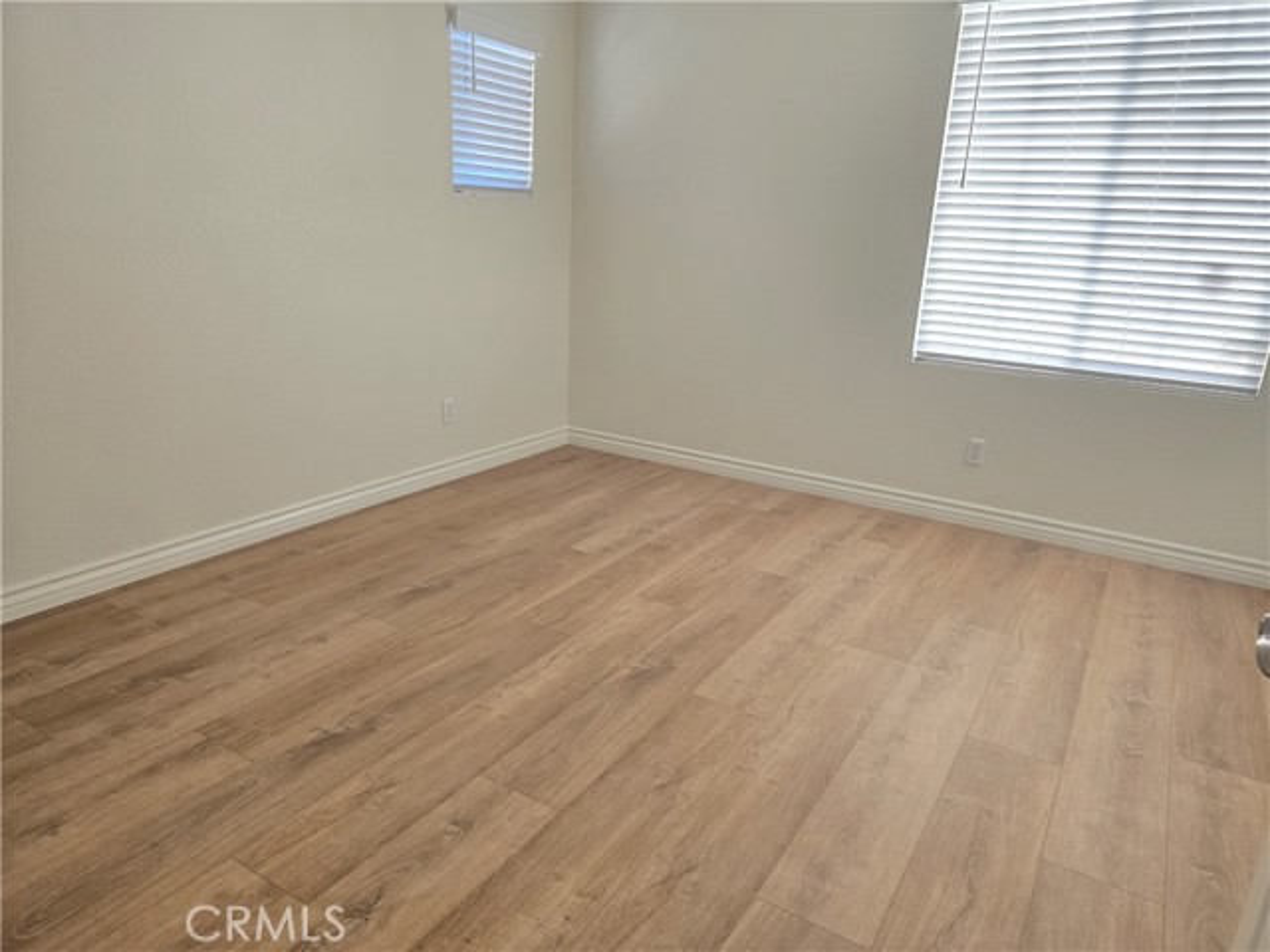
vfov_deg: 58.9
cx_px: 635
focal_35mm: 23
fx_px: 844
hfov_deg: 73.9
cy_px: 476
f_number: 1.7
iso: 125
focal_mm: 6.3
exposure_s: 1/120
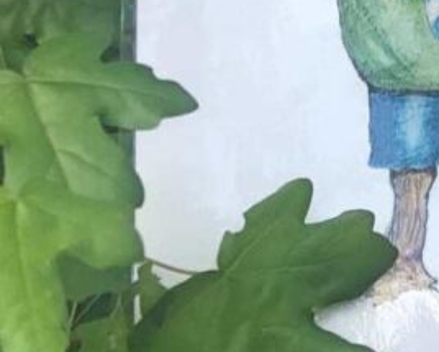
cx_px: 747
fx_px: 1405
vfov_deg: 13.3
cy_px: -205
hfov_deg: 15.6
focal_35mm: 108
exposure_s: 1/166
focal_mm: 4.15
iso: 25
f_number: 2.2
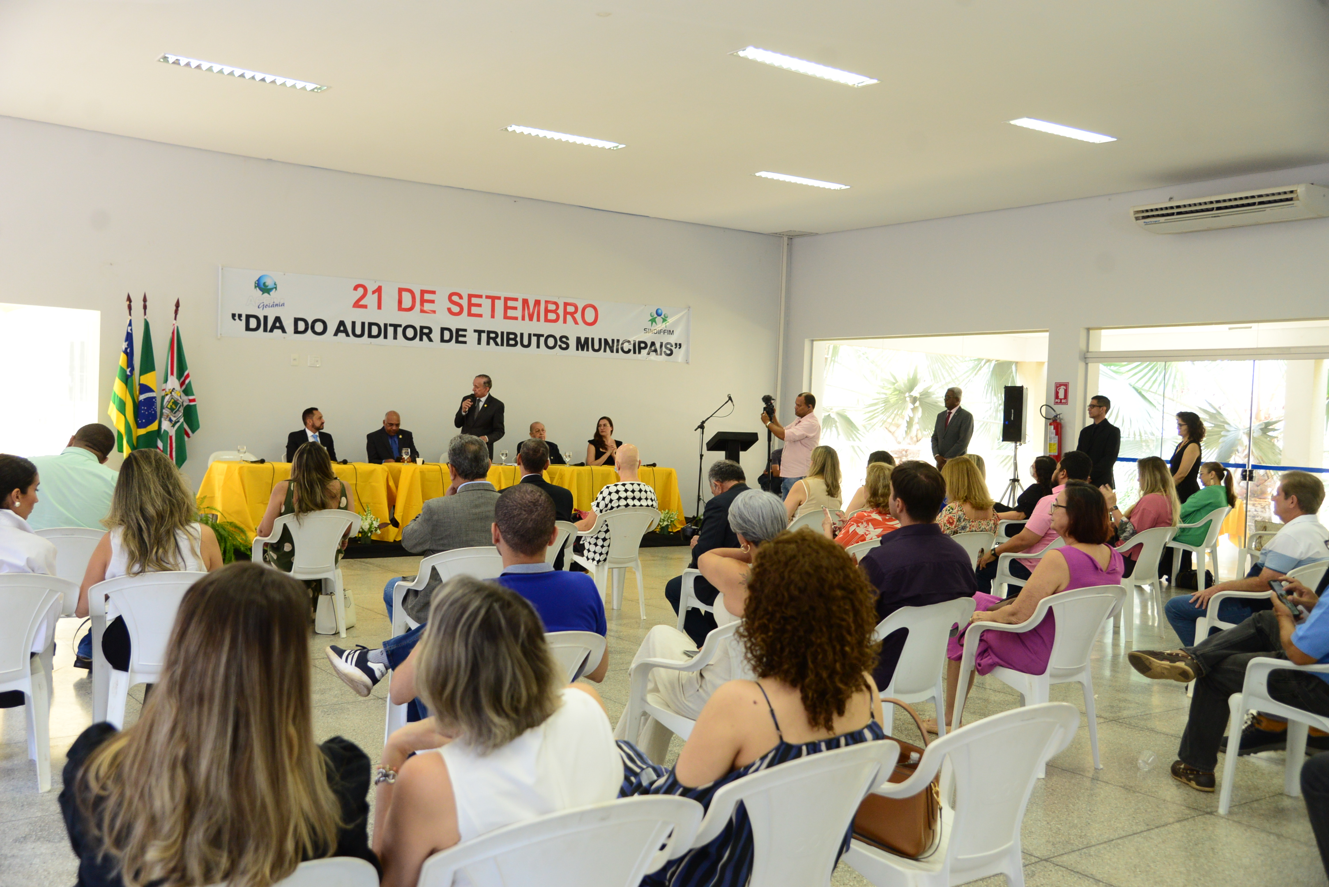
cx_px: 664
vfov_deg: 38.9
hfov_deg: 55.8
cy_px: 444
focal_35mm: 34
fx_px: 1256
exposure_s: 1/125
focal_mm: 34
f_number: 4.5
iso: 1600
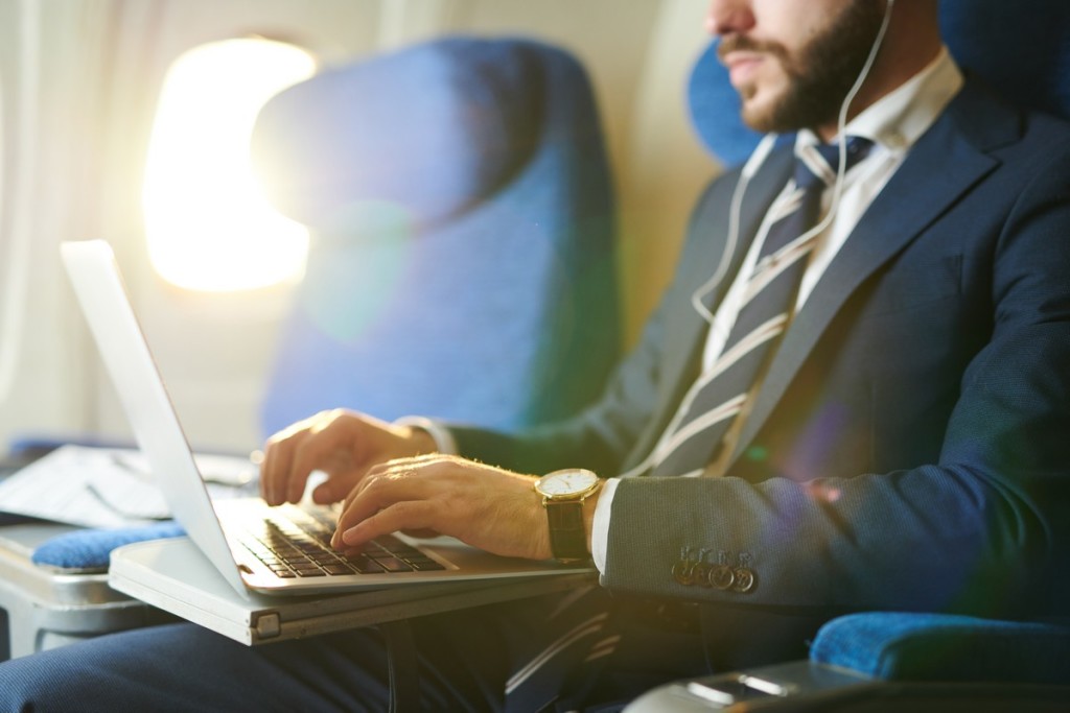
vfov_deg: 27.0
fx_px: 1486
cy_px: 356
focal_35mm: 50
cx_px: 535
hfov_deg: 39.6
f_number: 2
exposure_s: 1/160
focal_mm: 50
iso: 640
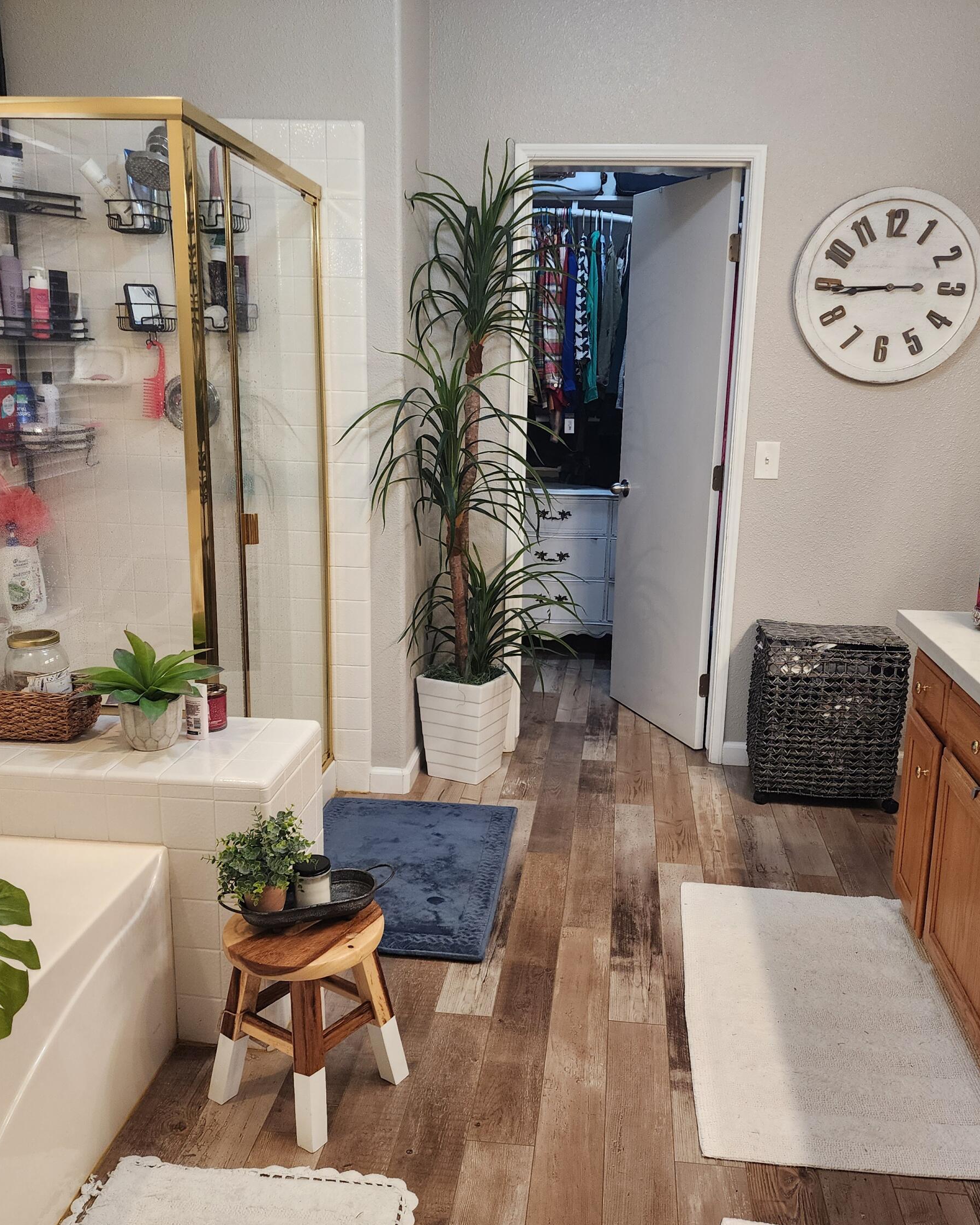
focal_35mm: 30
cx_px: 518
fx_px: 1088
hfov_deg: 48.5
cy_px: 613
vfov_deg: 58.8
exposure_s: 1/120
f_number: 1.8
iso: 250
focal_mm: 6.4
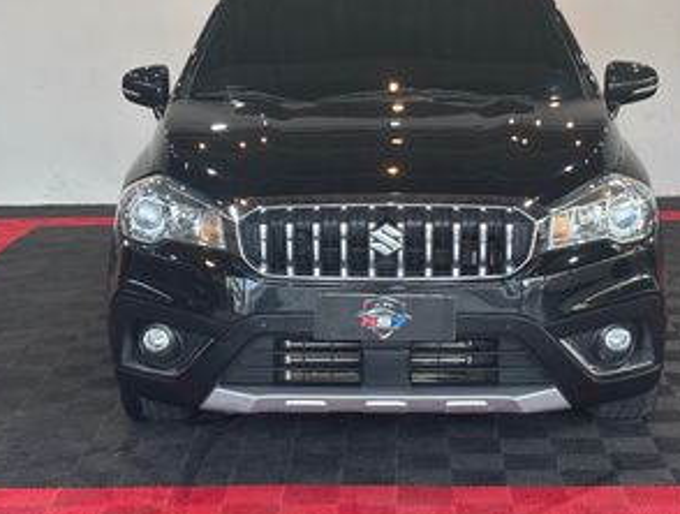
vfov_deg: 17.8
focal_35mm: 83
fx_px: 1634
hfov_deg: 23.5
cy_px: 144
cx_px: 365
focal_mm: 5.96
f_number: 1.6
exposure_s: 1/150
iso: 32
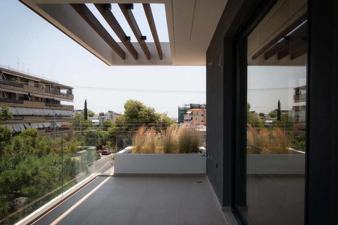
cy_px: 112
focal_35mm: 26
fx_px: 239
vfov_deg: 50.4
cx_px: 169
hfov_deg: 70.4
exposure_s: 1/320
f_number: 10
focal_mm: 17
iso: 100
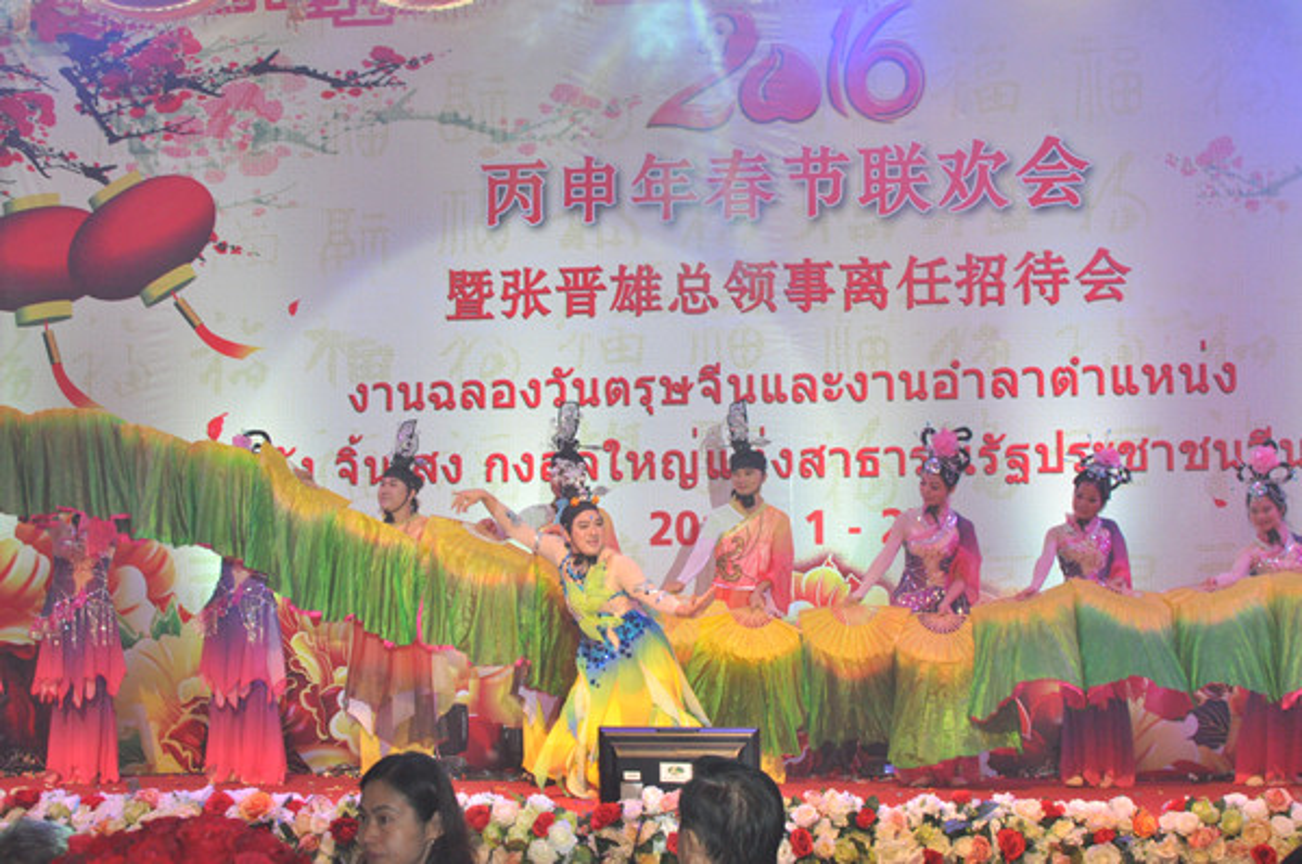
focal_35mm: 63
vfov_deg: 21.5
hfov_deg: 31.9
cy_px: 432
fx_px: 2275
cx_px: 651
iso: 1600
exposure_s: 1/90
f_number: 6.7
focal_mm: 42
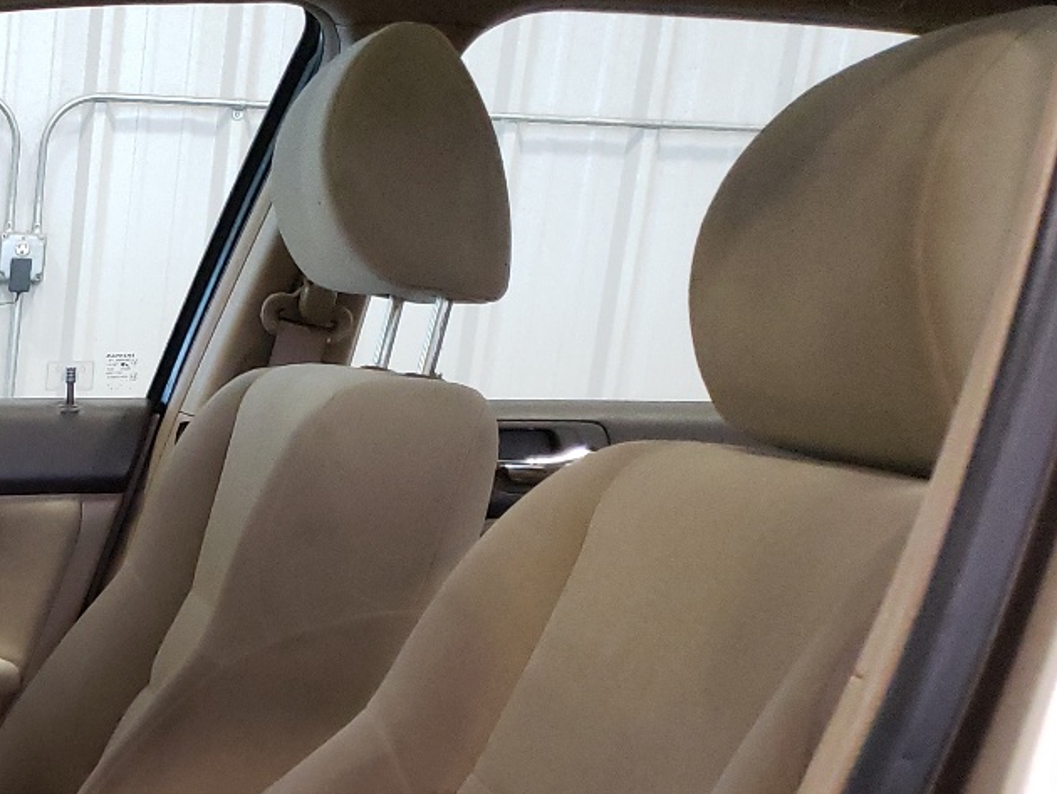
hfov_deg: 26.0
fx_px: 2016
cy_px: 920
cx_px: -232
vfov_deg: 20.9
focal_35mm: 66
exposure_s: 1/30
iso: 368
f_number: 1.5
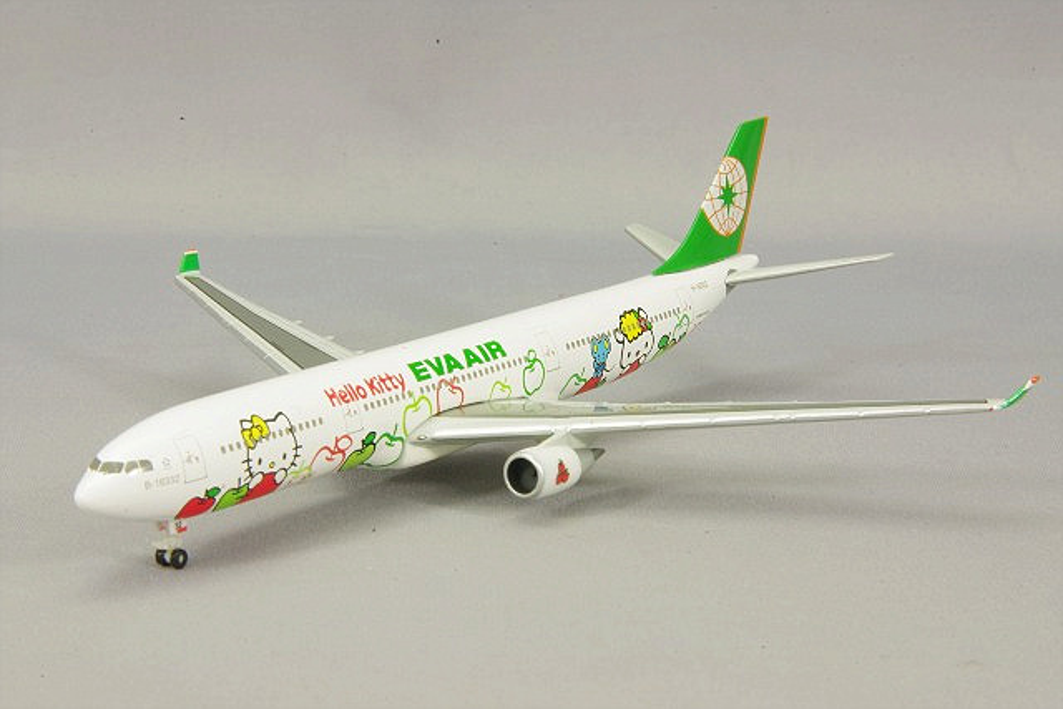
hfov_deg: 18.3
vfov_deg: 12.2
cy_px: 354
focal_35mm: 112
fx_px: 3308
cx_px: 532
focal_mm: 75
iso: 400
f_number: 32
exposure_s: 1/1.25
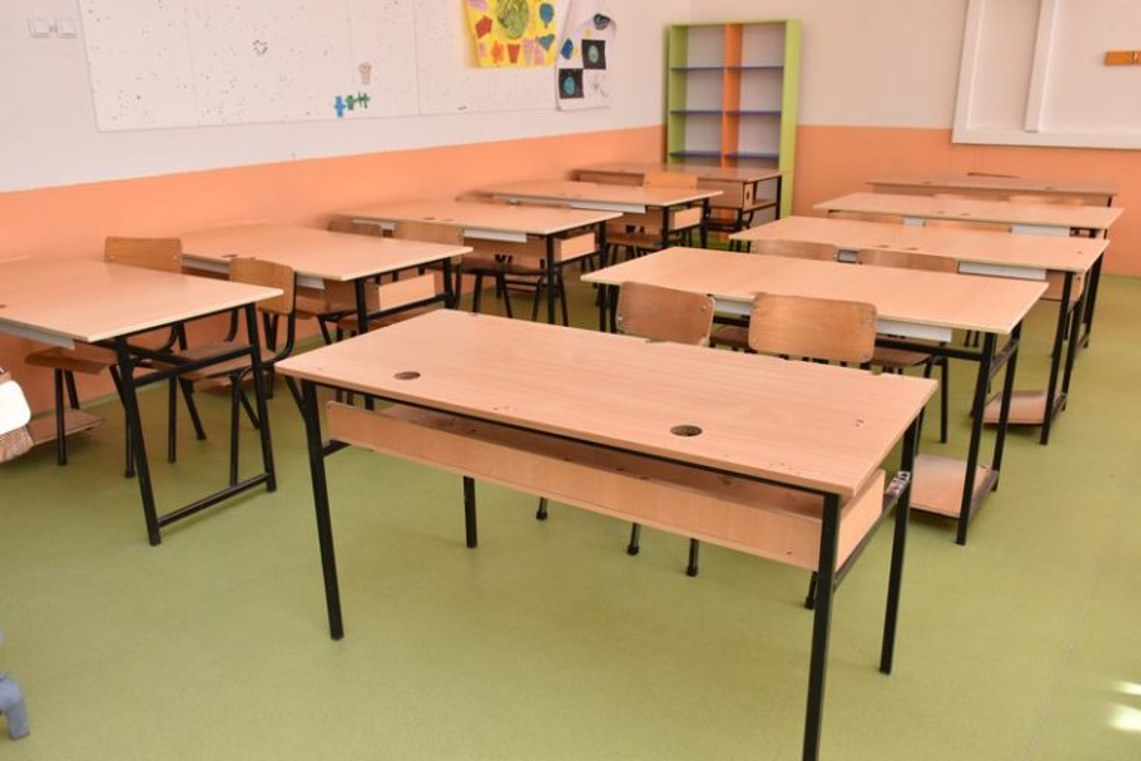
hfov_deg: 61.9
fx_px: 951
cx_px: 570
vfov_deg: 43.6
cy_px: 380
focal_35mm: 30
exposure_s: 1/125
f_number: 7.1
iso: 400
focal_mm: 20
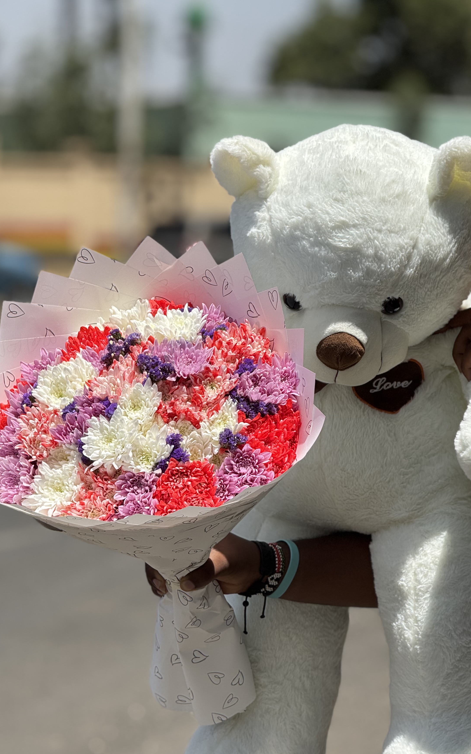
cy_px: 432
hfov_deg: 8.9
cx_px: 243
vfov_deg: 14.1
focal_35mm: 148
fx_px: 3039
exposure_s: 1/1342
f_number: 2.8
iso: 50
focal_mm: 15.66
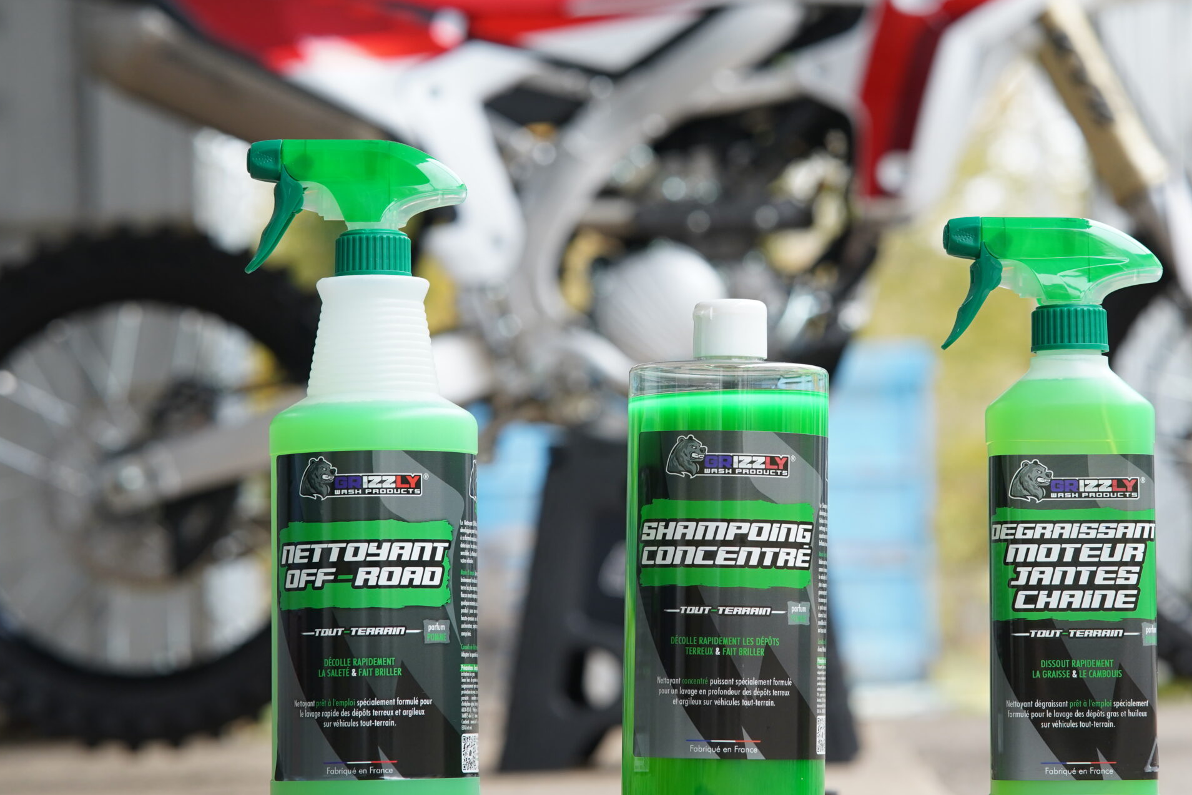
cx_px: 730
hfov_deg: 17.9
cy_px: 326
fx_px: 3775
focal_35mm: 114
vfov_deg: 12.0
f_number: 5.6
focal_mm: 85
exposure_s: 1/100
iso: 640
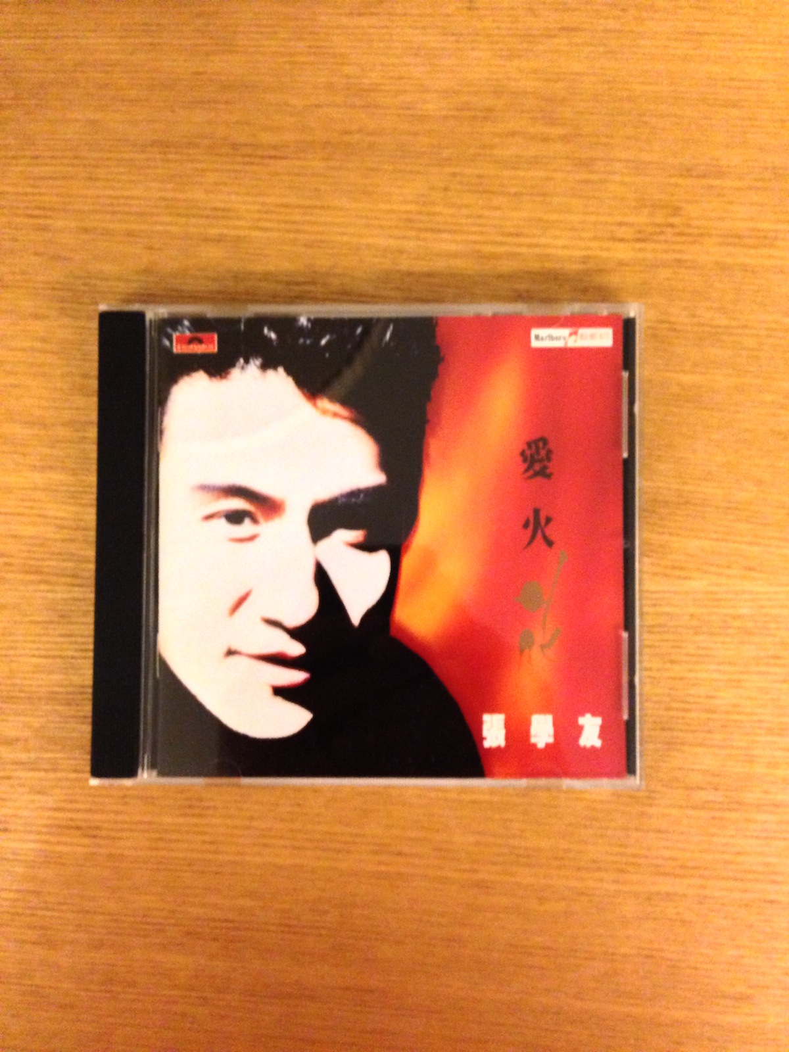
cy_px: 526
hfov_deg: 42.9
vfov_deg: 55.4
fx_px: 1003
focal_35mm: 33
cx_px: 394
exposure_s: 1/17
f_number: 2.4
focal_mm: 4.13
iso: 640
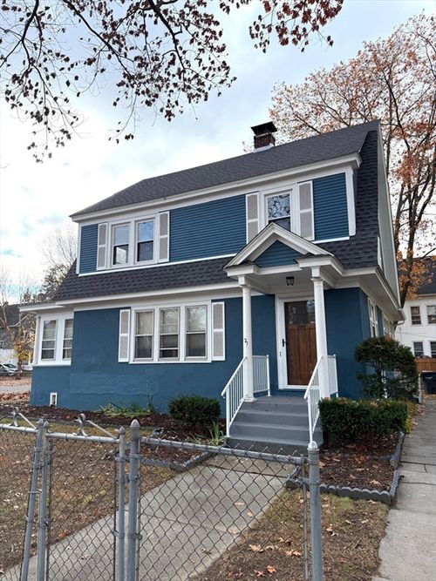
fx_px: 403
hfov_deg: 56.8
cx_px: 218
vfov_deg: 71.6
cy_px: 290
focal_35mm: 24
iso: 100
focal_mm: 6.76
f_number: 1.78
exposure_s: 1/1689
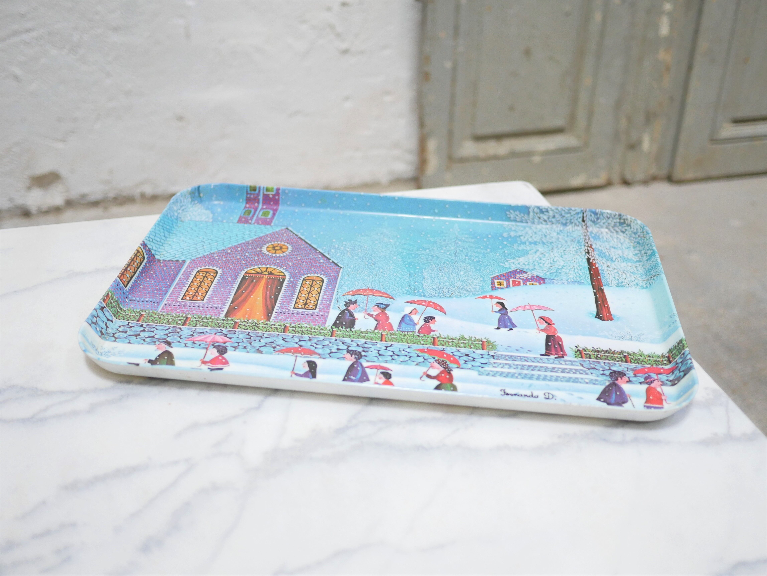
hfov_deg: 46.8
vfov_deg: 36.0
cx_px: 384
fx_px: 887
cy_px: 288
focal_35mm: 40
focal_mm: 20
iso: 800
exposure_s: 1/60
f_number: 1.7
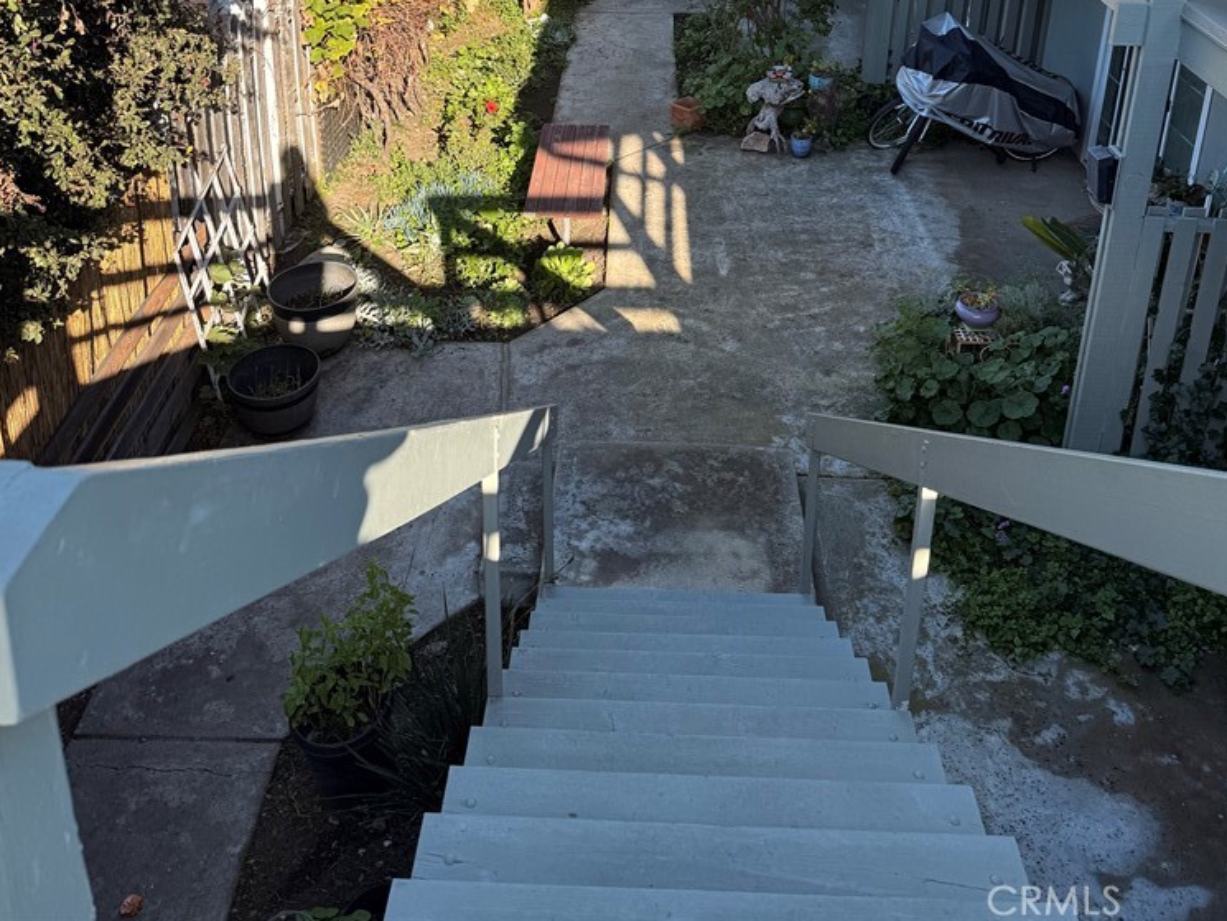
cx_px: 604
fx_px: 1170
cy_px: 81
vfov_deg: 39.6
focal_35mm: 33
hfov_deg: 55.3
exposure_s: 1/1855
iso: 80
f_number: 1.78
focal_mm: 6.76
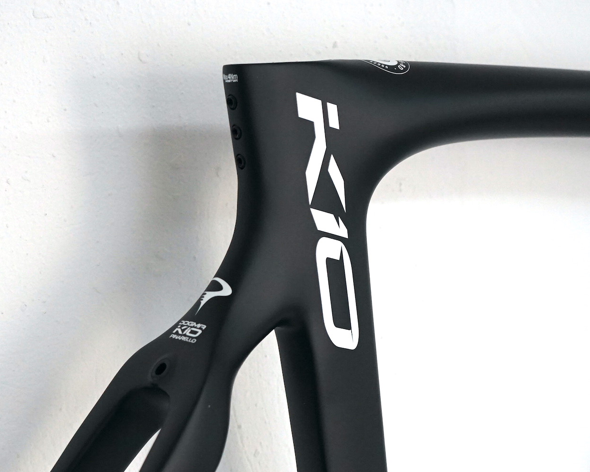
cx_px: 234
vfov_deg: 19.5
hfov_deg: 24.4
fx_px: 1362
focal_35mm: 78
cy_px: 356
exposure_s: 1/160
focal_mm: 43
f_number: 4.5
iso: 1600
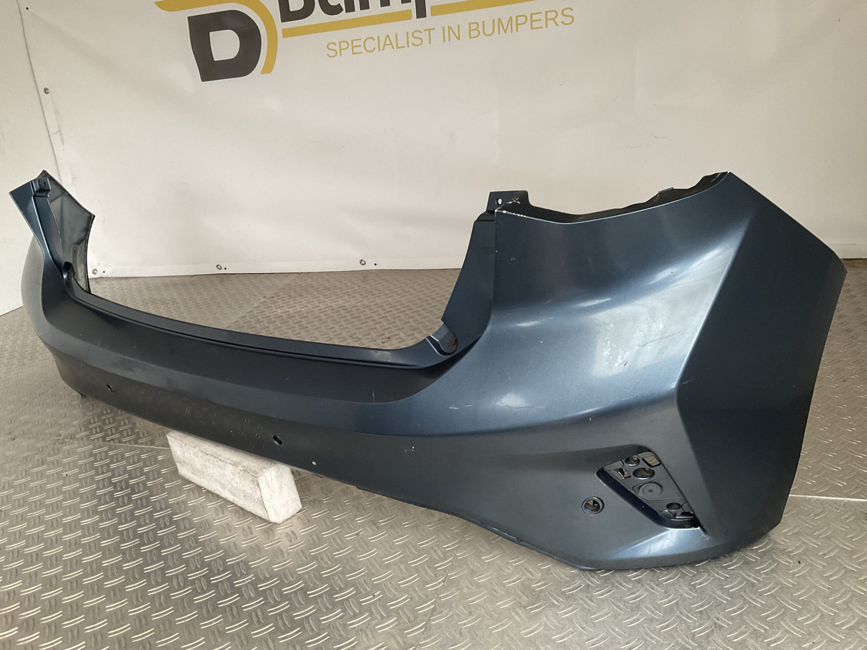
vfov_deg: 48.2
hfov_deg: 61.7
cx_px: 434
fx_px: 726
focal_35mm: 29
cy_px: 325
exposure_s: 1/60
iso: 100
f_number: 1.8
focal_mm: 3
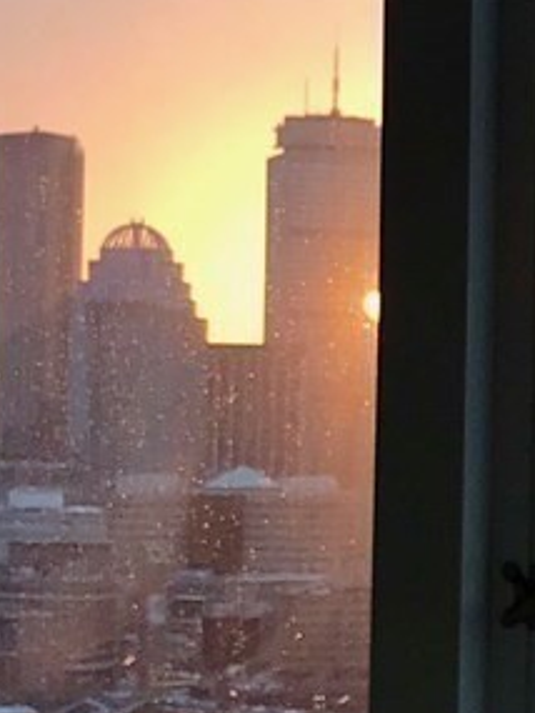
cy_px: 343
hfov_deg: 9.1
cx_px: 1185
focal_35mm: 151
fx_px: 3109
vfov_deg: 13.1
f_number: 1.8
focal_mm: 3.99
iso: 20
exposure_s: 1/120
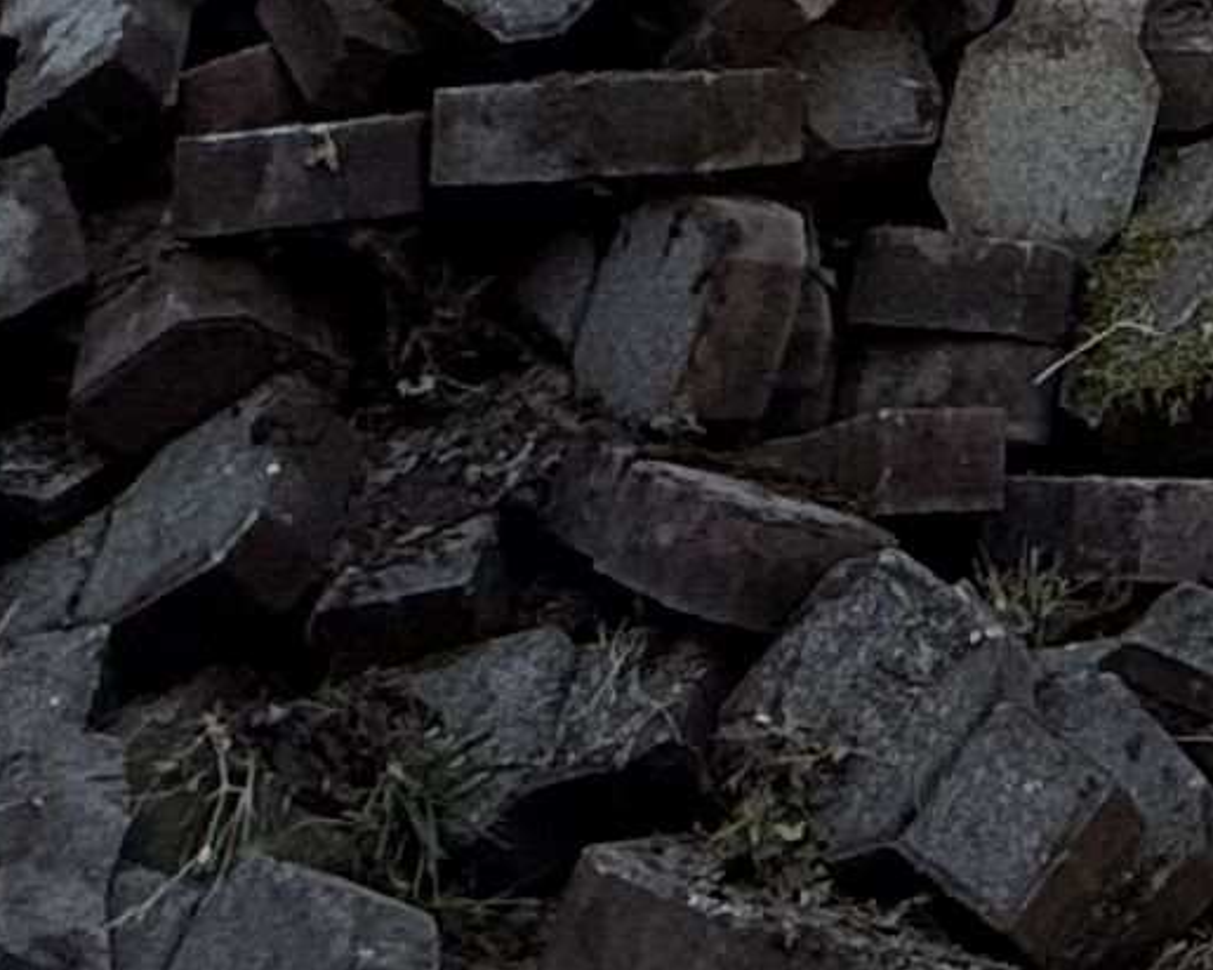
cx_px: 2082
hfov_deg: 15.7
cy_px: -1420
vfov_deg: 11.6
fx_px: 3841
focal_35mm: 107
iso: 64
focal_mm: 2.22
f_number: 2.2
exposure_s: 1/770
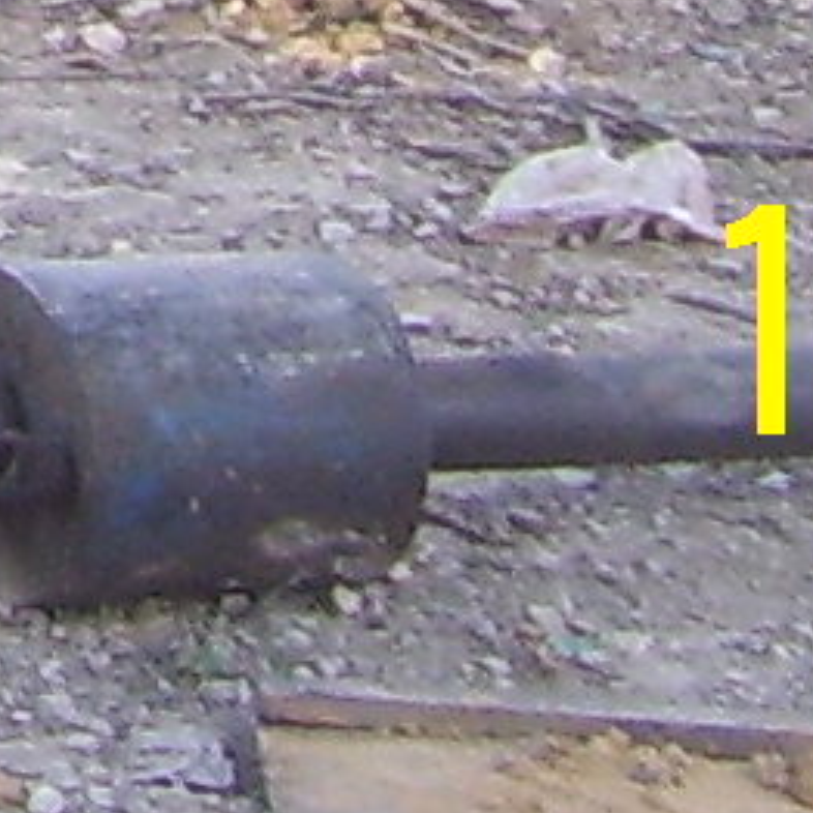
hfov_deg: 5.6
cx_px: -1350
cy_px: -1943
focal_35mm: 296
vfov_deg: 5.4
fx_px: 7865
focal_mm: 5.6
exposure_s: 1/180
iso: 80
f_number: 2.7
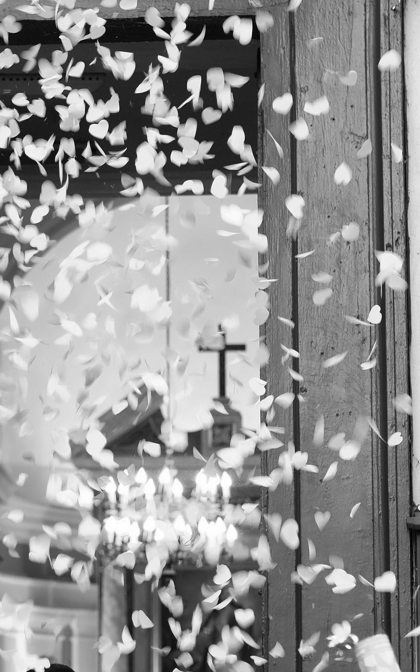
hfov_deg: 9.7
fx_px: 2472
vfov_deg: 15.4
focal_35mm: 135
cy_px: 458
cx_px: 79
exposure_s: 1/50
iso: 250
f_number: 2.5
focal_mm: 35
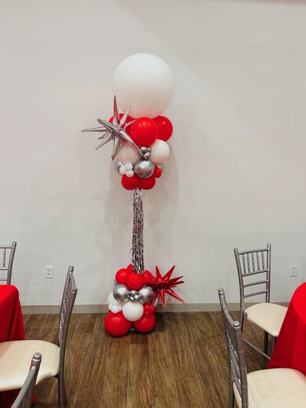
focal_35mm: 26
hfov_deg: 53.1
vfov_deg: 67.3
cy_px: 204
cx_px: 153
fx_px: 306
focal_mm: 5.7
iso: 125
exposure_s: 1/60
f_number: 1.5
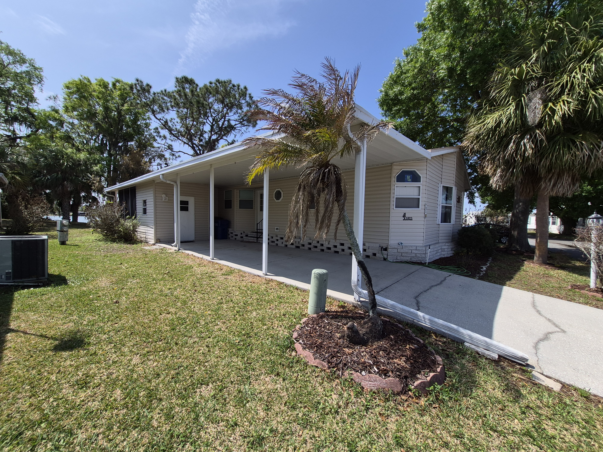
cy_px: 226
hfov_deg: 106.2
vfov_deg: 89.9
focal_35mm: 13
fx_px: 226
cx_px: 302
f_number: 2.2
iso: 40
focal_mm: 1.74
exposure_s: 1/2064
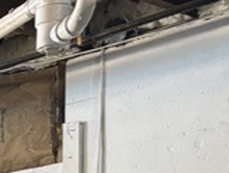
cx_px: -271
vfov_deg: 8.1
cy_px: 473
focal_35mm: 163
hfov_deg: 10.7
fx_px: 1081
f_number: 1.6
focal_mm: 5.96
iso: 200
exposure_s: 1/60
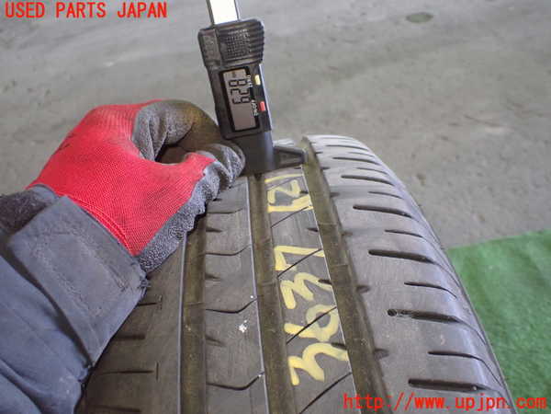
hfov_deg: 60.0
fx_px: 478
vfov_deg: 46.8
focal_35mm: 30
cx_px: 276
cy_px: 207
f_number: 2.3
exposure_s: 1/60
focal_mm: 5.4
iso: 800
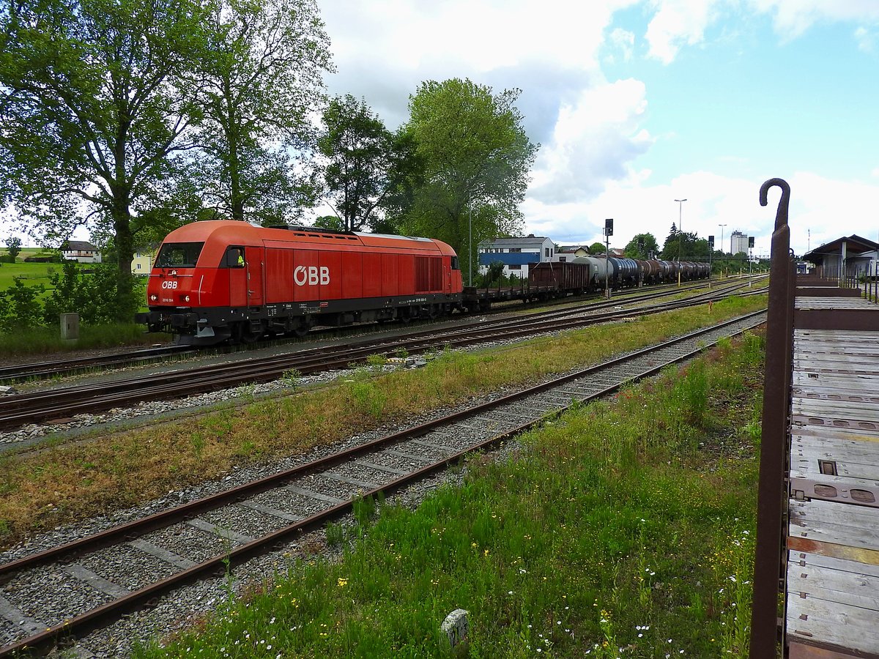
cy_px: 330
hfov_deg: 71.6
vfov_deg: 56.8
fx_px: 609
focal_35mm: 24
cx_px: 440
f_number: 3.3
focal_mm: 4.3
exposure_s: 1/640
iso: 100
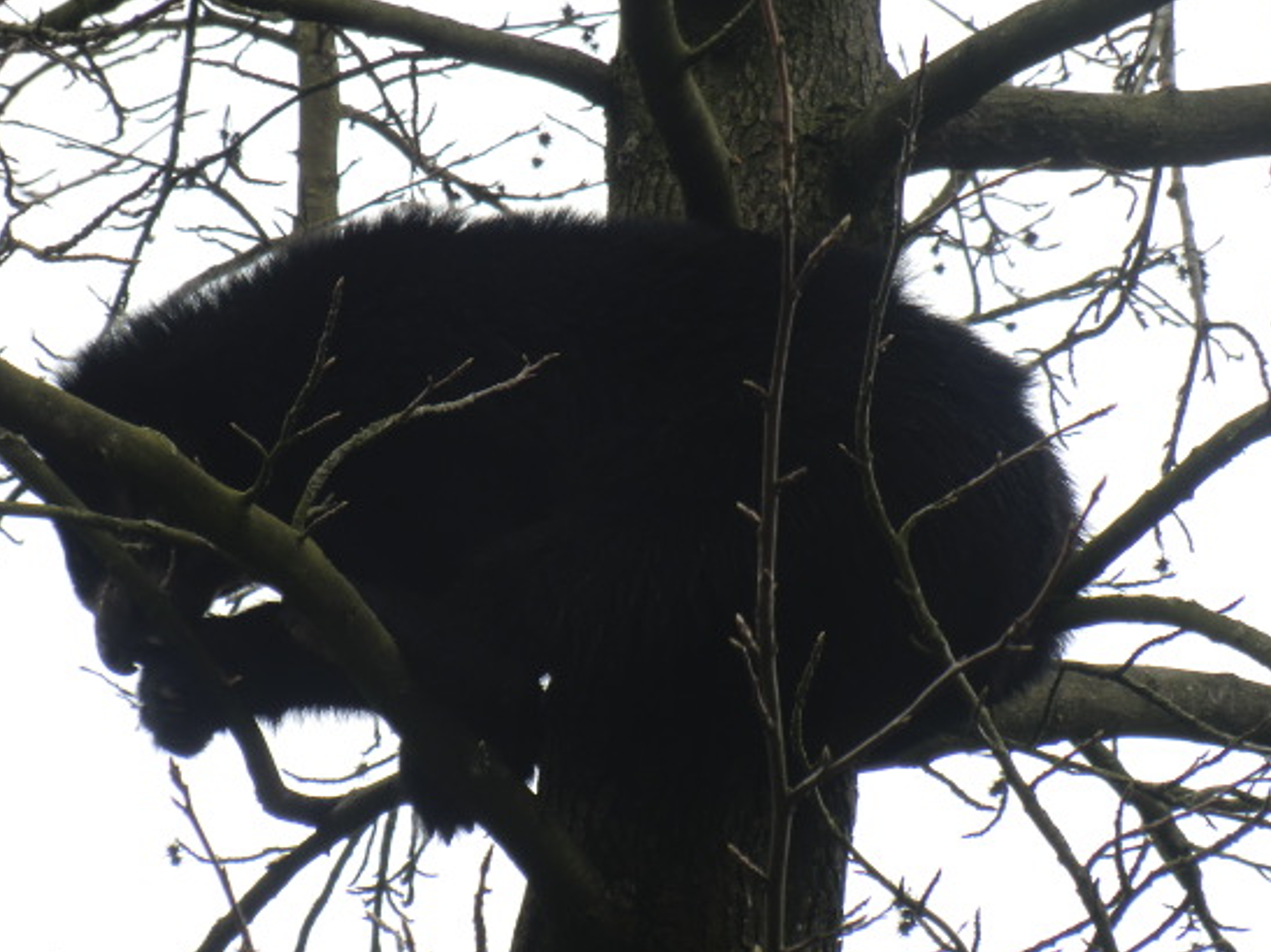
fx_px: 8553
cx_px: 586
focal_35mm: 233
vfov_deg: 6.4
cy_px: 420
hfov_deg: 8.5
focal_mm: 35.7
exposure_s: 1/200
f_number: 5.2
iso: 80
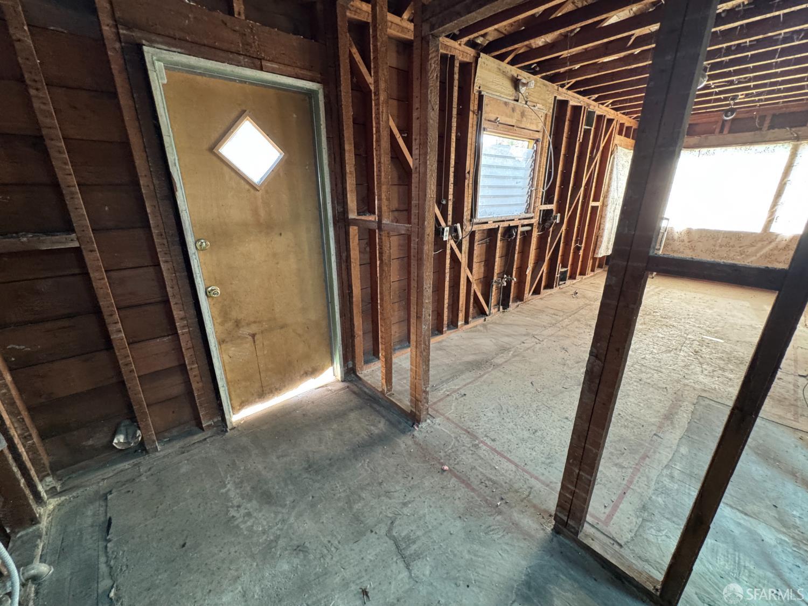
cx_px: 404
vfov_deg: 85.7
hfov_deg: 102.1
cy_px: 303
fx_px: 327
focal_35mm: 14
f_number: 2.2
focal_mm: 2.22
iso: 400
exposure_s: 1/60
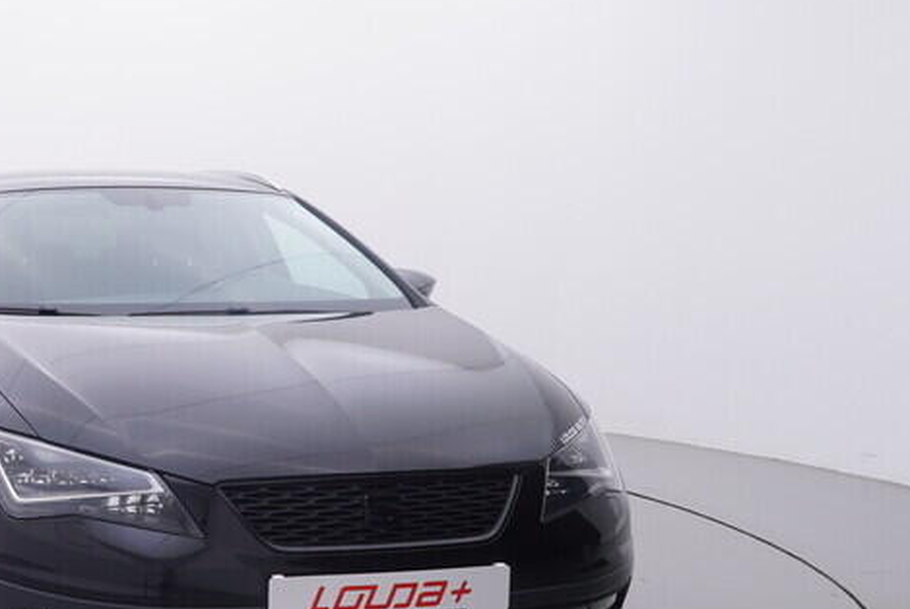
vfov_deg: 27.5
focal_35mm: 49
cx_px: 8
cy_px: 370
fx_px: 1242
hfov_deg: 36.3
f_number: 5
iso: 200
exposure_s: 1/80
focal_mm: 15
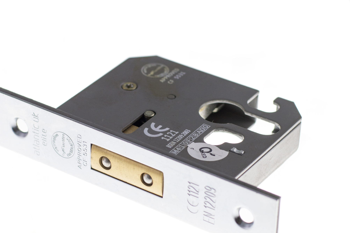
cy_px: 146
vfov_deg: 14.2
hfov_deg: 21.2
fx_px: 933
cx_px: 148
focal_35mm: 96
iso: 100
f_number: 5
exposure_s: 1/250
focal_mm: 50
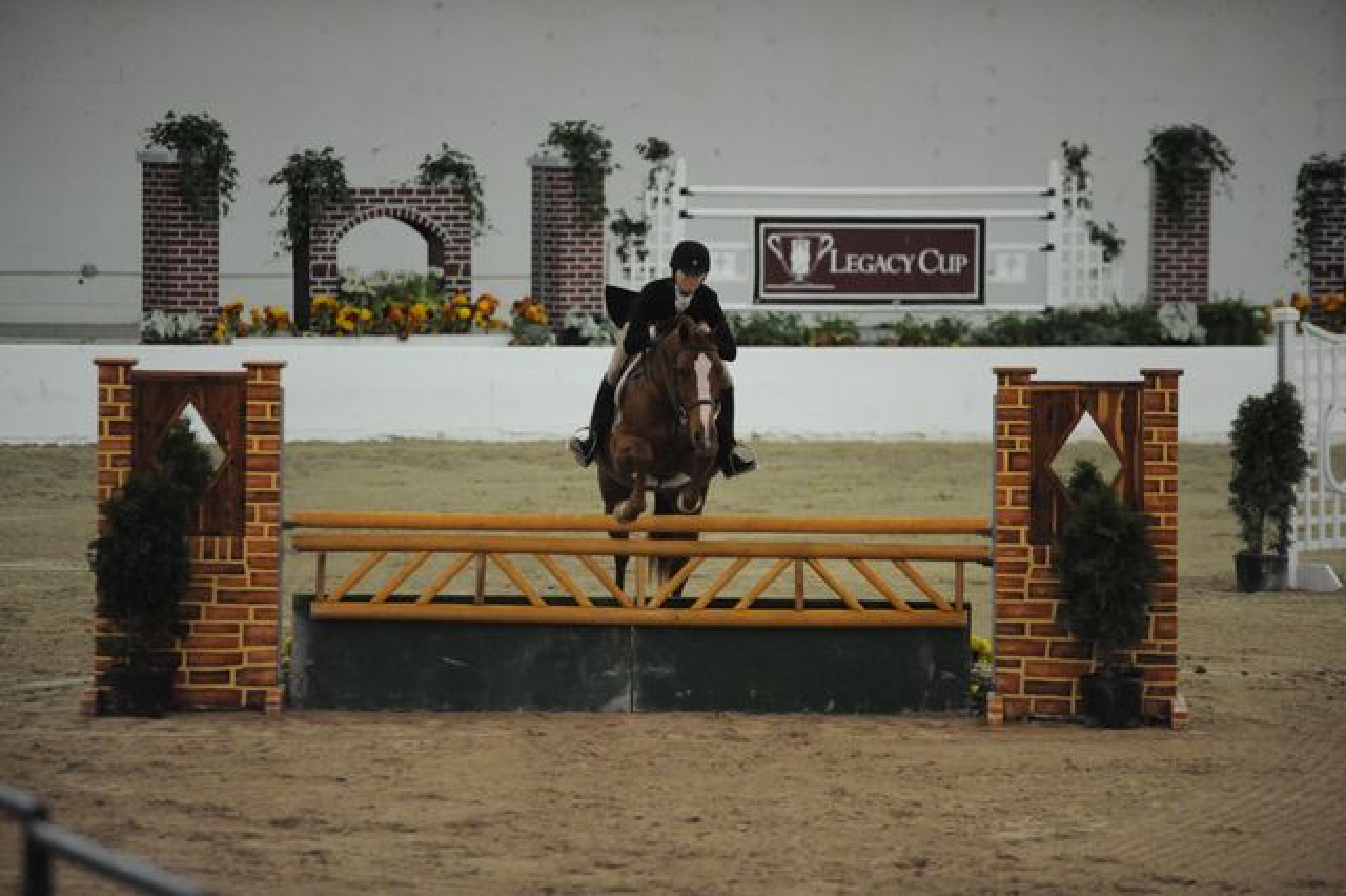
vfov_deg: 6.9
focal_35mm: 200
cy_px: 448
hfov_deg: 10.3
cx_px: 673
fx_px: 7474
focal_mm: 200
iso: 6400
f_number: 2.8
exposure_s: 1/400
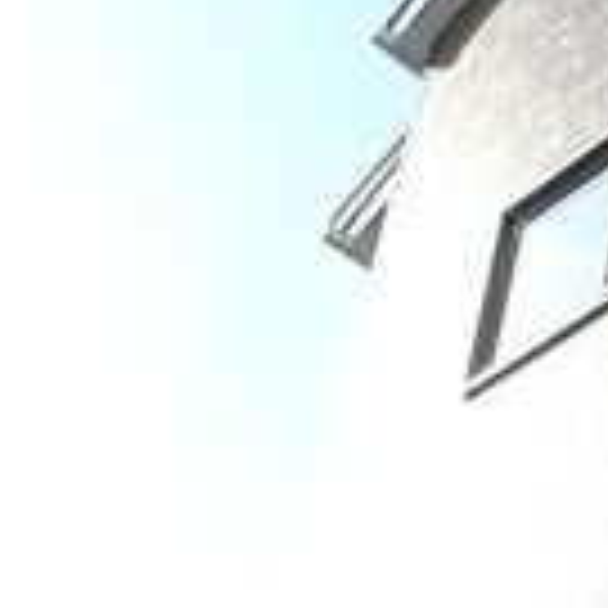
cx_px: 1065
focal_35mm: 110
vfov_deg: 14.4
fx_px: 2186
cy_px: 1013
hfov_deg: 14.2
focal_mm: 5.1
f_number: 4
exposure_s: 1/400
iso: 400
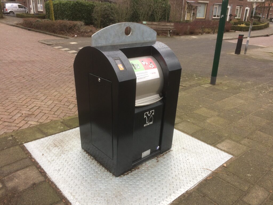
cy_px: 102
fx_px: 229
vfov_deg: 48.2
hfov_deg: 61.7
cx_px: 136
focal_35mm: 29
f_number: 2.2
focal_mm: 4.15
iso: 40
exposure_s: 1/100
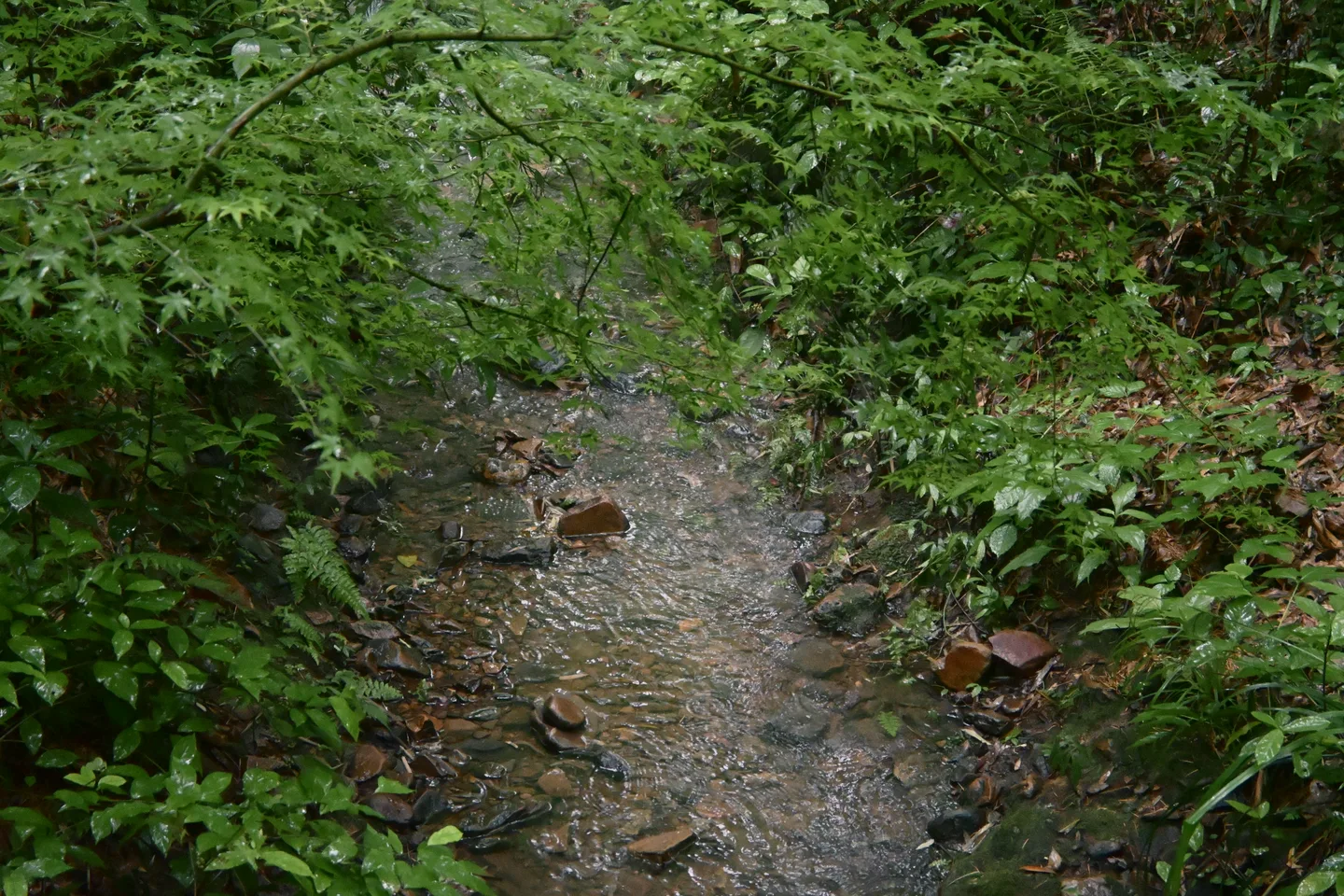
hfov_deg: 28.1
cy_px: 448
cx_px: 672
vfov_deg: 18.9
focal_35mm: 72
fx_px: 2688
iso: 12800
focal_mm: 48
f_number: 6.3
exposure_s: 1/80
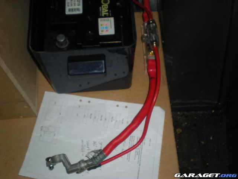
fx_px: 303
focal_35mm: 44
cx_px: 119
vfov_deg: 32.9
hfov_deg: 42.9
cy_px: 90
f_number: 3.5
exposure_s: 1/60
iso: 64
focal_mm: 7.4
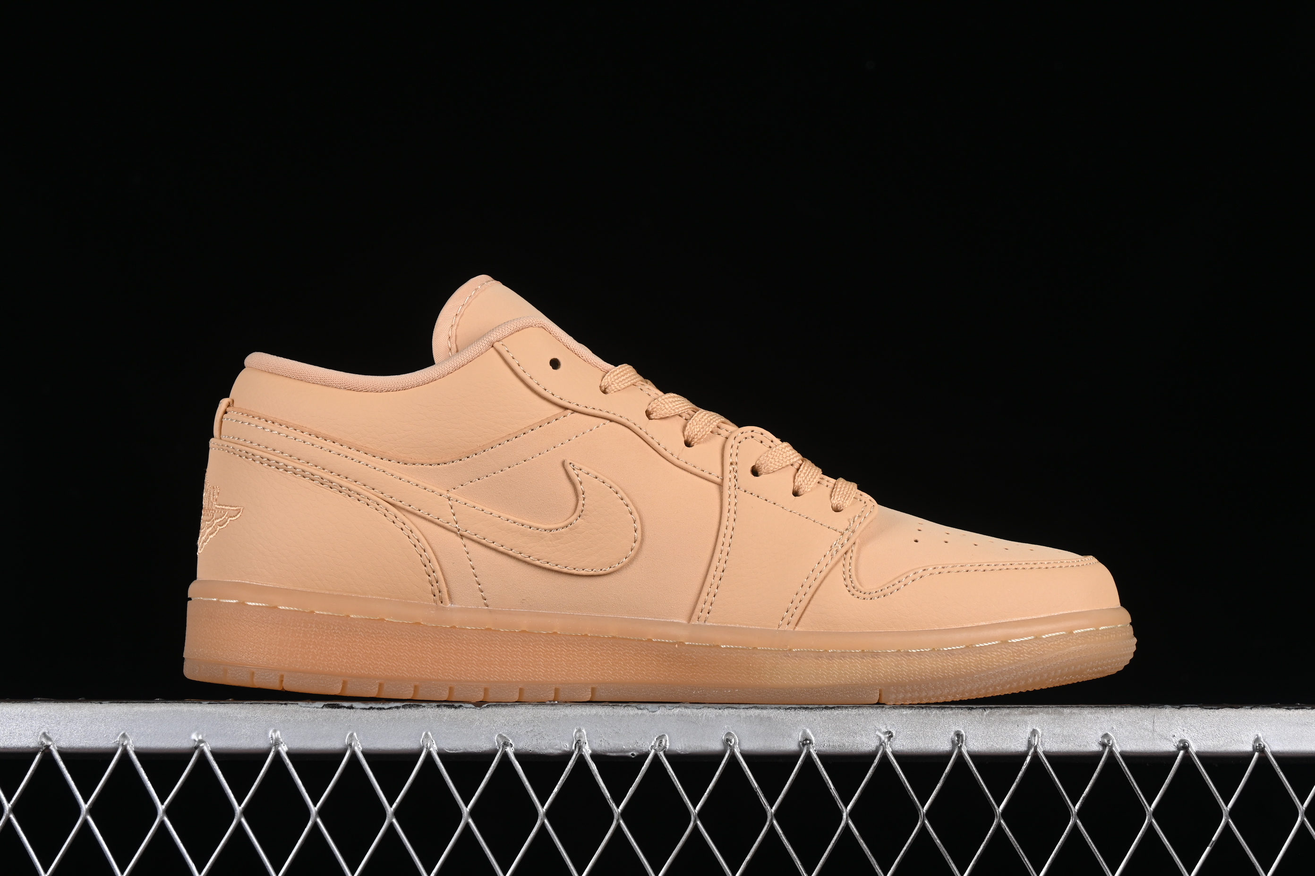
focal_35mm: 75
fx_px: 2739
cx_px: 658
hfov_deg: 27.0
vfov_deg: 18.2
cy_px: 438
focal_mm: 50
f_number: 8
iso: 160
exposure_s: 1/80
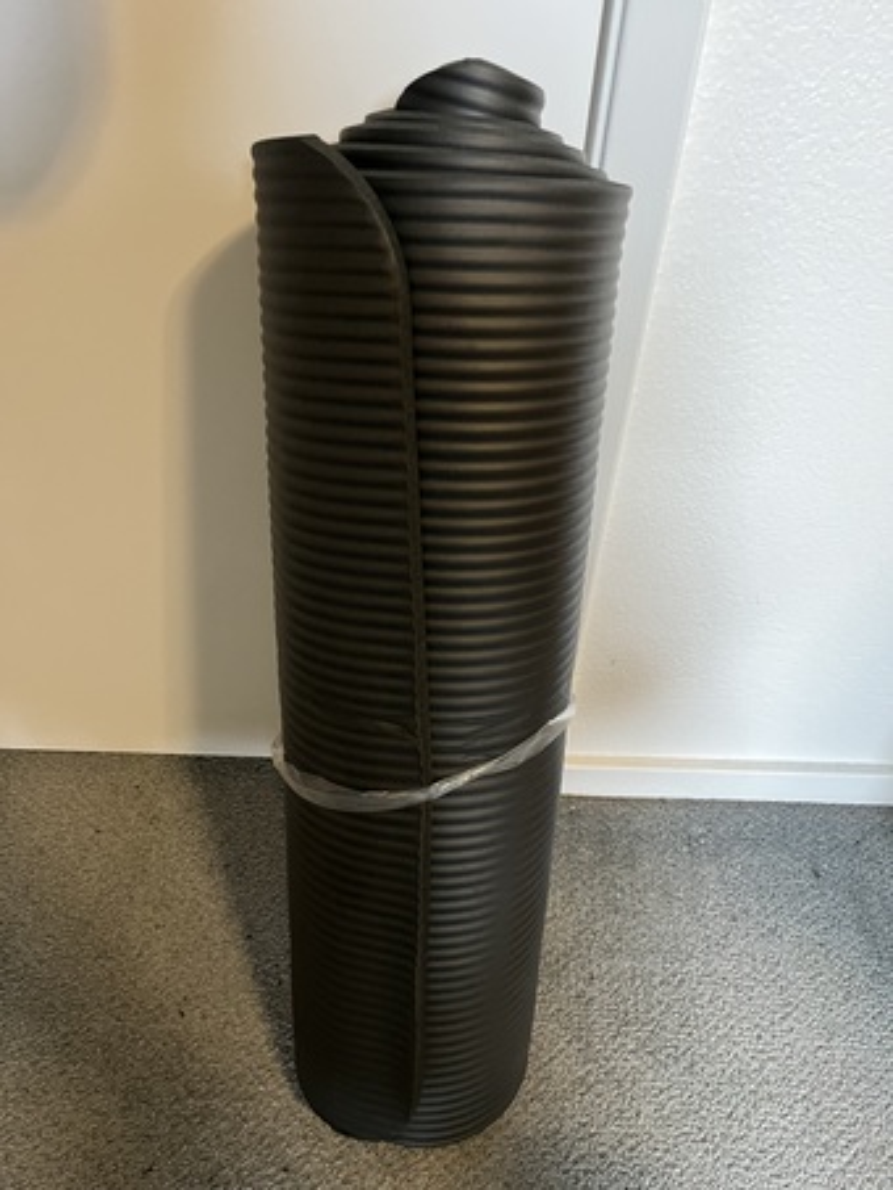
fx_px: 894
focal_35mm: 26
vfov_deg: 67.3
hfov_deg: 53.1
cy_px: 595
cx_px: 446
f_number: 1.6
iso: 320
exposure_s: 1/60
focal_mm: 5.1
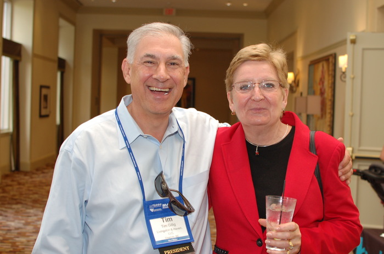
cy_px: 127
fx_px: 559
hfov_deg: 37.9
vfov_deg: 25.7
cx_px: 192
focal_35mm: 52
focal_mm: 35
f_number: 4
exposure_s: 1/60
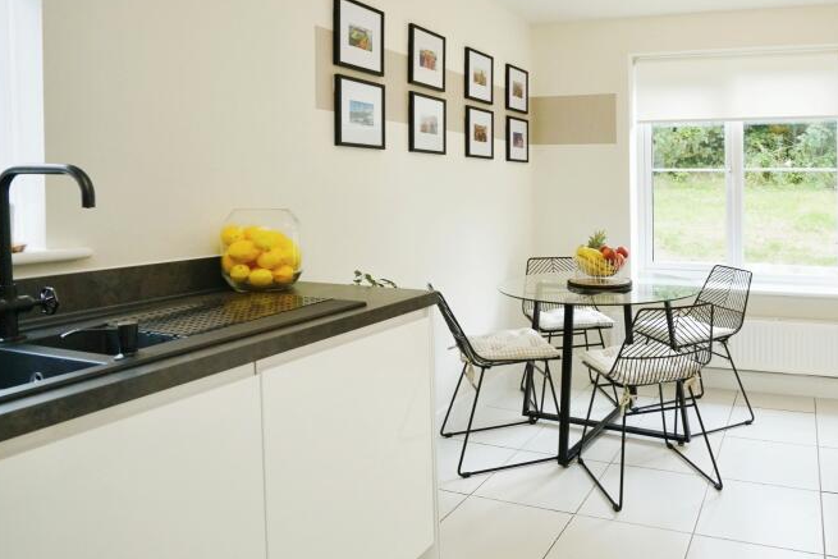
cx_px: 619
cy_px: 200
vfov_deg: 50.6
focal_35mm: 25
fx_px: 582
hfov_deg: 67.4
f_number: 8
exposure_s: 1/250
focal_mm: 16
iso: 2000
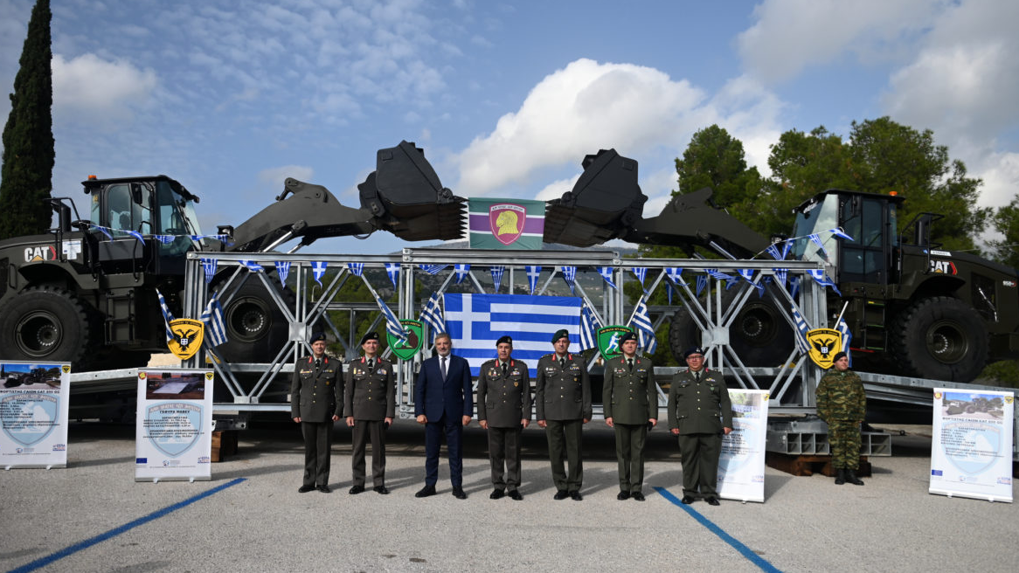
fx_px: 757
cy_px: 317
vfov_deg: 41.4
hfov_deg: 67.9
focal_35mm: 28
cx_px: 498
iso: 125
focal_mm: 26
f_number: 2.8
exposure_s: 1/3200
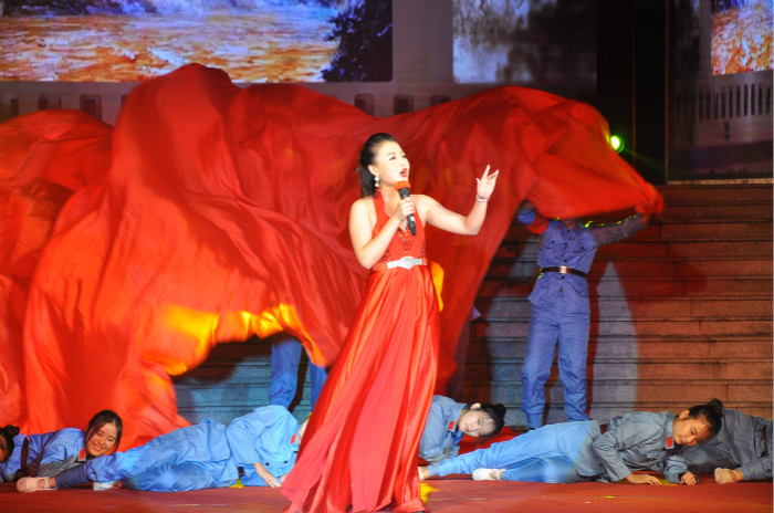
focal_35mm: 158
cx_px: 387
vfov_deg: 8.7
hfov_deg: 13.1
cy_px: 256
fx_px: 3380
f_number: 5.6
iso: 400
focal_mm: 105
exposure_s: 1/60
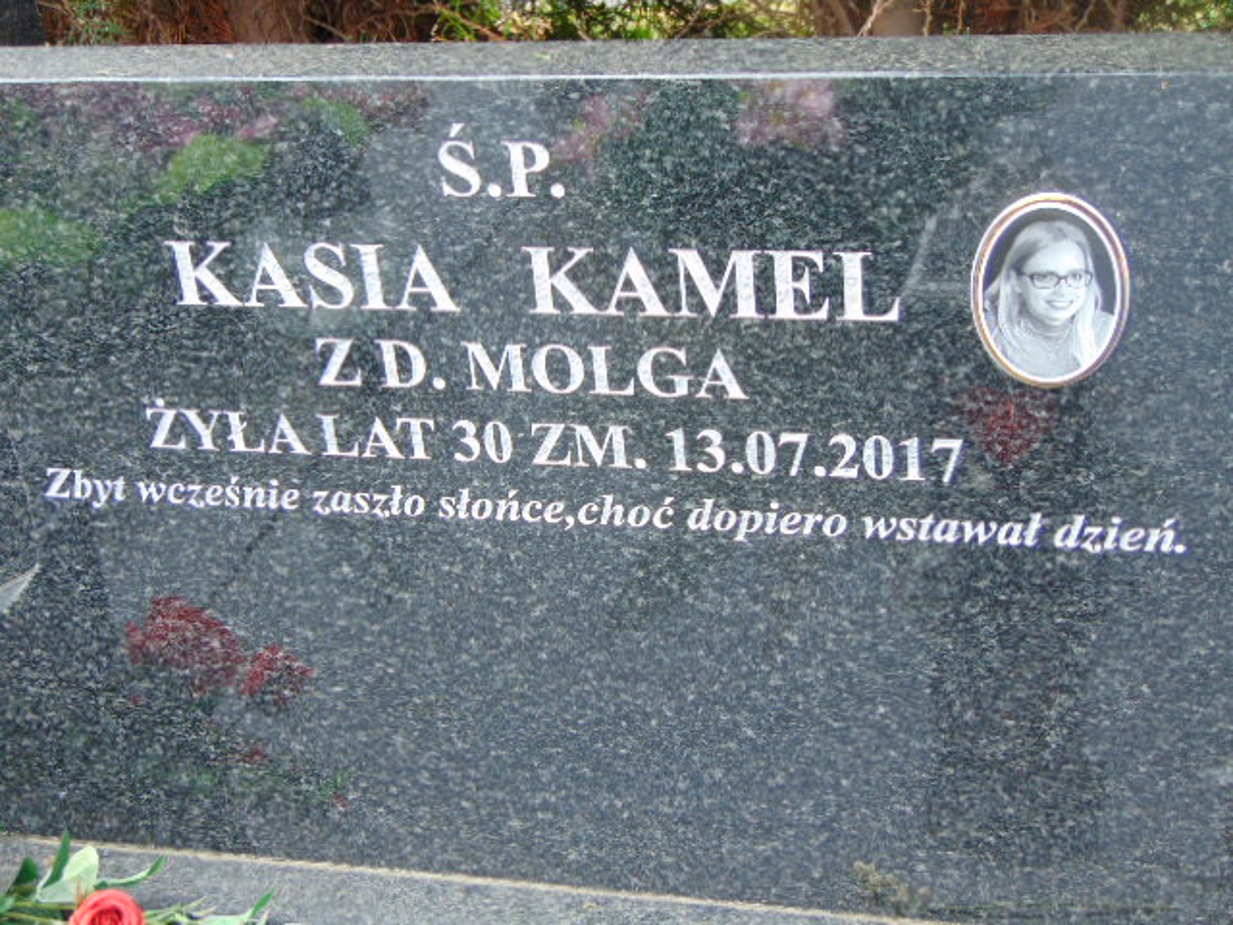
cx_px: 616
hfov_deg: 32.2
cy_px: 462
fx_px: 2137
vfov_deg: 24.4
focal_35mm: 60
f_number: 3.6
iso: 80
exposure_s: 1/80
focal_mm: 10.8
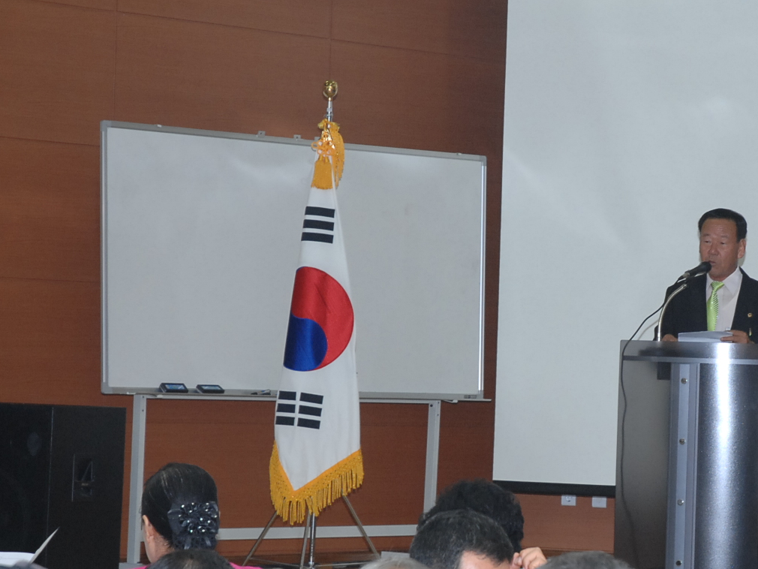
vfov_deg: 9.3
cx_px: 715
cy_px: 262
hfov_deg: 12.3
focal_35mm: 159
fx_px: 3483
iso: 400
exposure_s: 1/60
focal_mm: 52
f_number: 5.6
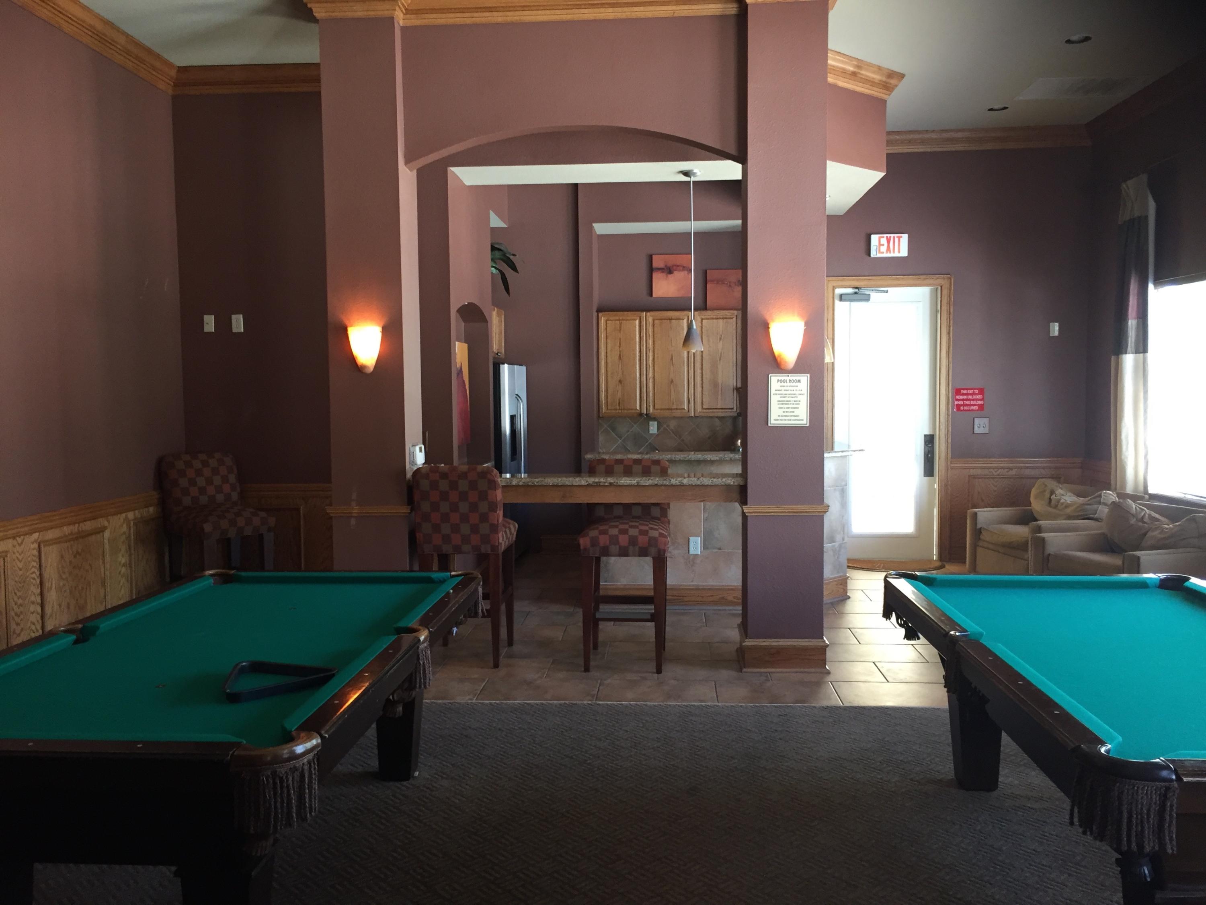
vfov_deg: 48.2
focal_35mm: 29
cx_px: 603
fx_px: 1010
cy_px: 452
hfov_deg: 61.7
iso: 100
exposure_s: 1/30
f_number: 2.2
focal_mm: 4.15
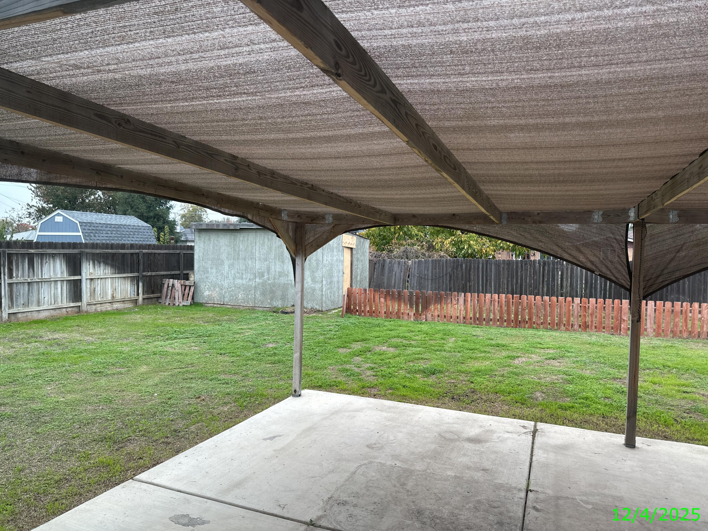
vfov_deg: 56.8
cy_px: 266
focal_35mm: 24
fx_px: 491
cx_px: 354
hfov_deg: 71.6
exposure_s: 1/121
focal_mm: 6.86
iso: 100
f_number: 1.78
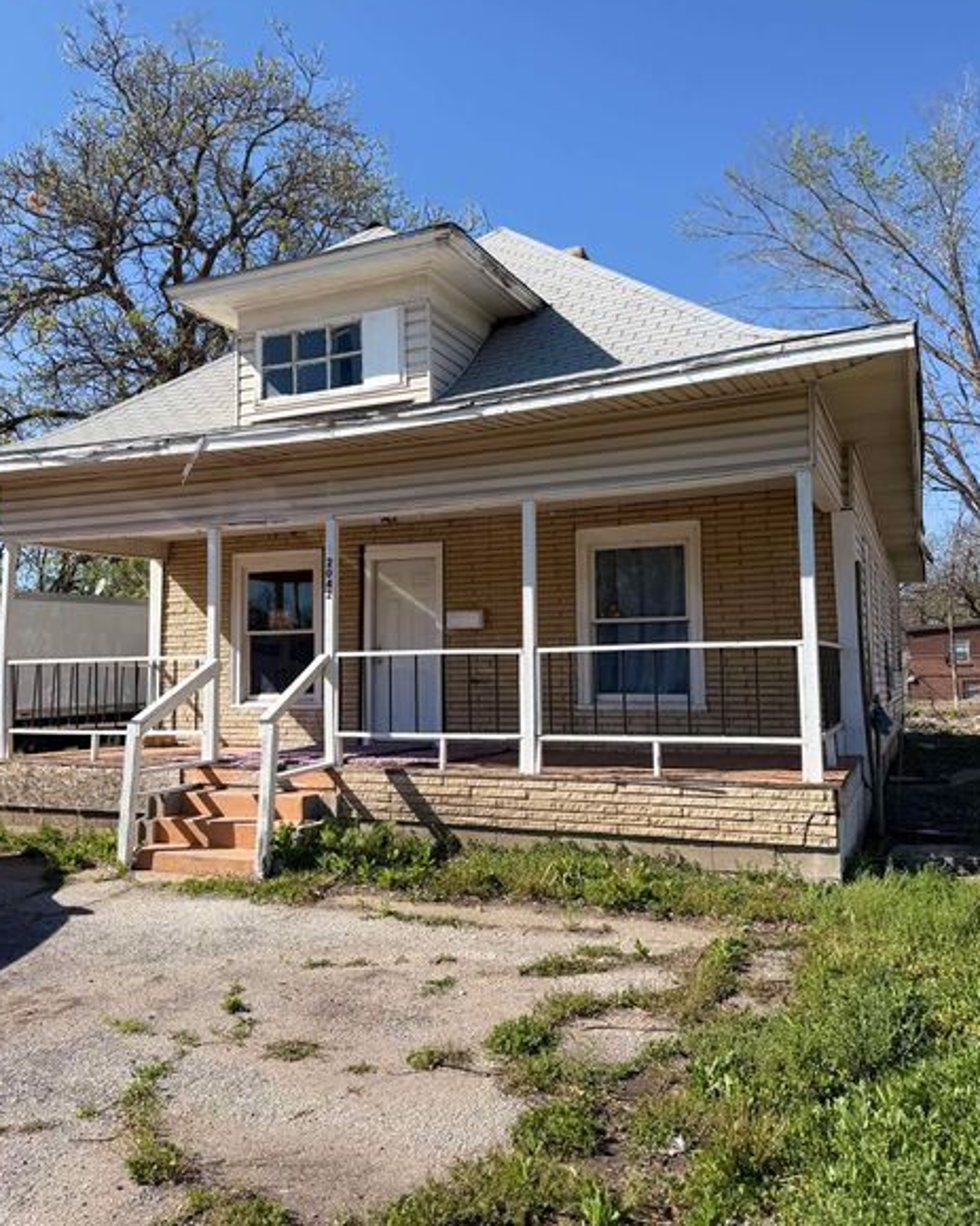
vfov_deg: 64.1
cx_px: 470
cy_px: 611
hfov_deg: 53.2
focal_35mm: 27
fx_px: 979
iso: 80
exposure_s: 1/3759
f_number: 1.78
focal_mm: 6.76
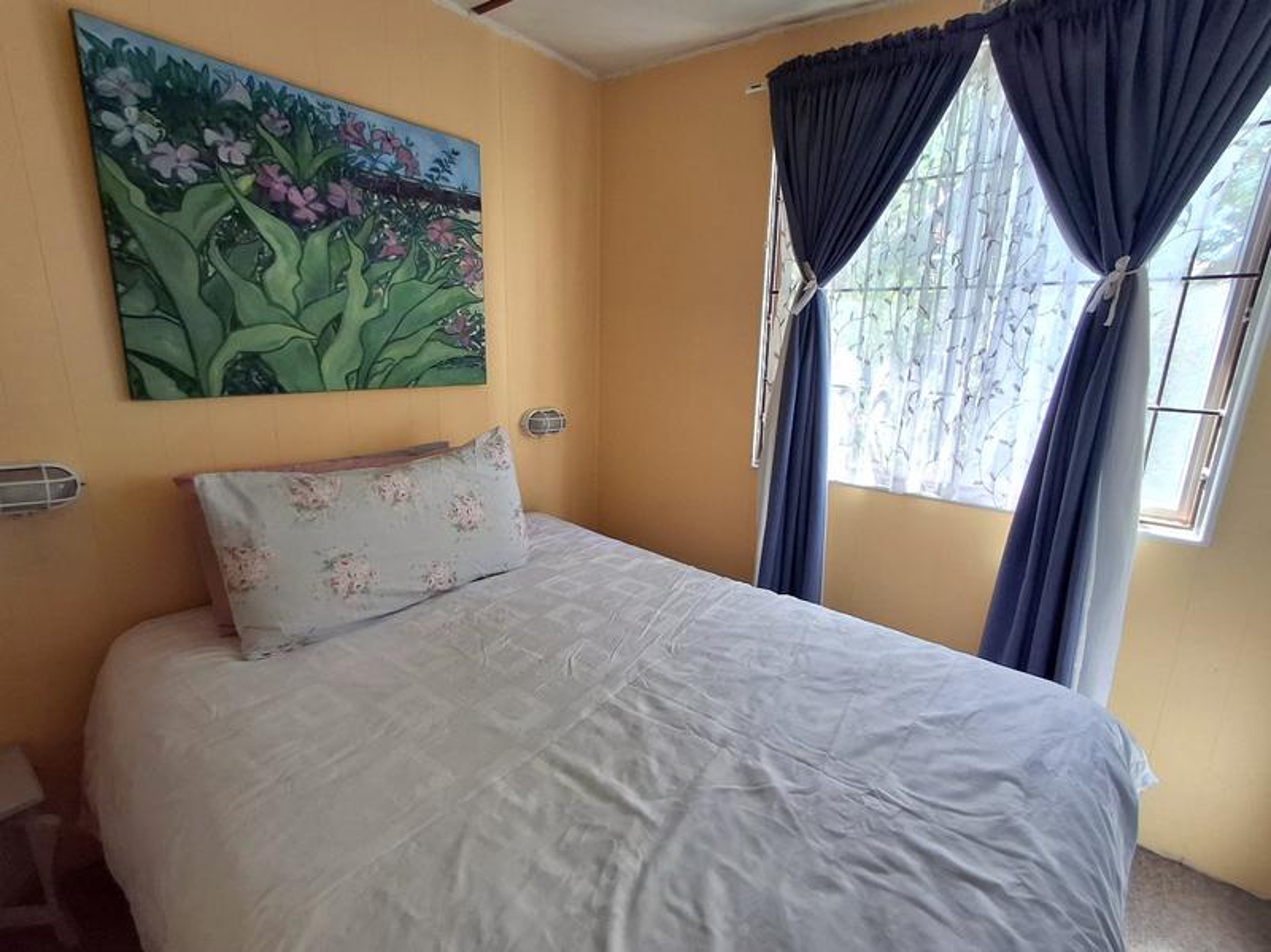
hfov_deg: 94.5
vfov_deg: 78.0
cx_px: 636
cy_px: 476
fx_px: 587
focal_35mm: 16
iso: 50
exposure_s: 1/100
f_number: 2.2
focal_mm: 1.64
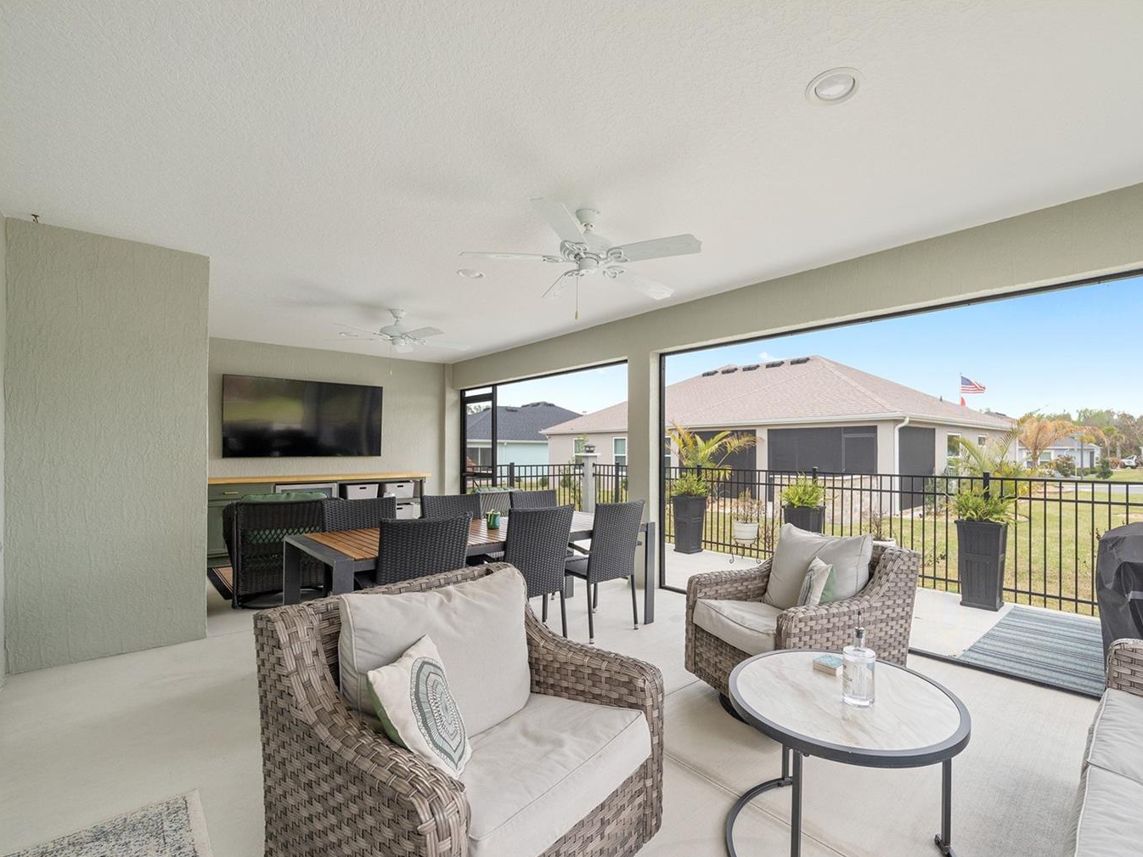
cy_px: 451
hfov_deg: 93.8
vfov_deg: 78.0
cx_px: 656
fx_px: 528
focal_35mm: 16
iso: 160
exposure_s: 1/40
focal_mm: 14
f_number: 8
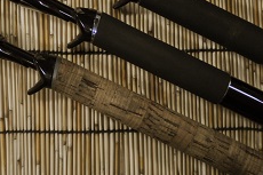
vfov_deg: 13.2
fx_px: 737
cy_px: -33
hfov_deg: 20.0
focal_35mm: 101
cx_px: 56
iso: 560
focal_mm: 24
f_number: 4
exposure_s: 1/60
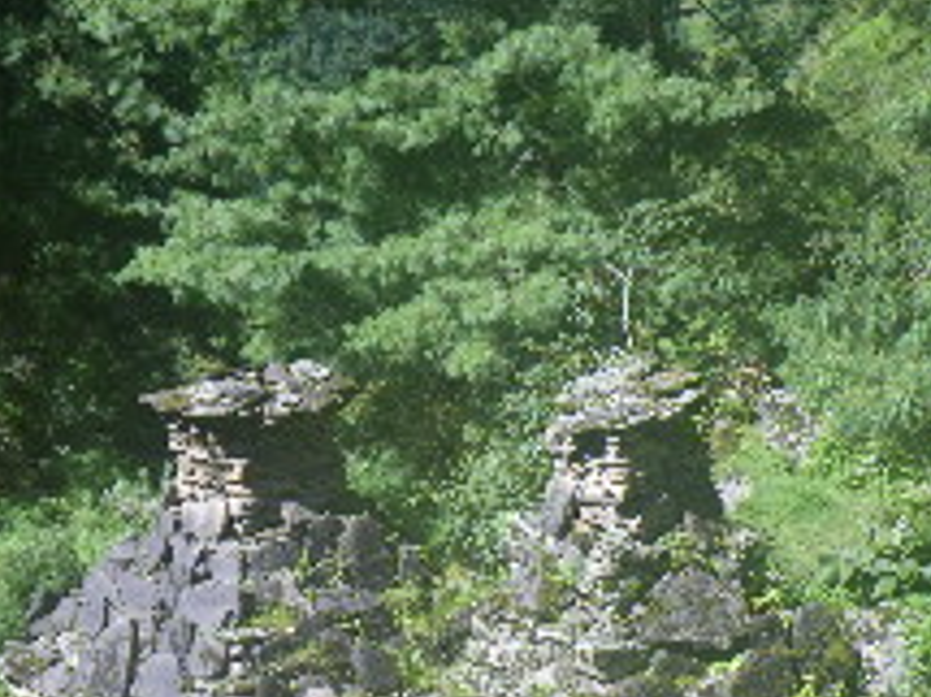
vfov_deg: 19.3
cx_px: 437
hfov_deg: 26.0
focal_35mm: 75
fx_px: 2016
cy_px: 615
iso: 50
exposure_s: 1/160
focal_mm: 7.5
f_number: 4.2
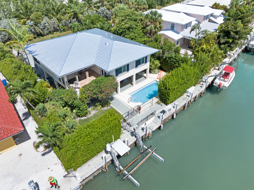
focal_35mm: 24
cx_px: 127
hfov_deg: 71.6
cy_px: 95
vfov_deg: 56.8
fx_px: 176
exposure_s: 1/30
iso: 100
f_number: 5.6
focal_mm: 12.29
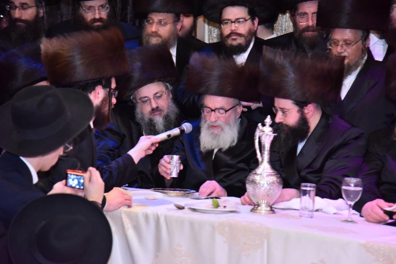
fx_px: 1320
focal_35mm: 120
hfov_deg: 17.1
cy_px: 132
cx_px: 198
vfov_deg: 11.4
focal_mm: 120
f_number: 4
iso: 3200
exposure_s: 1/125
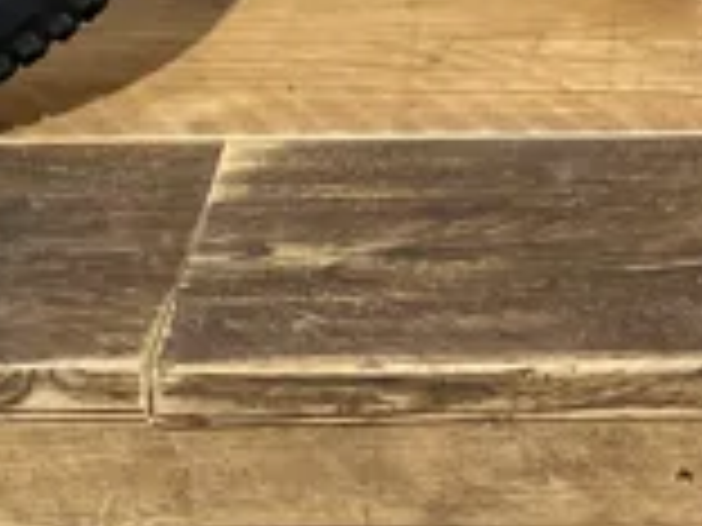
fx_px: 2697
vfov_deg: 10.1
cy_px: -598
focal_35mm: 133
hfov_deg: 14.6
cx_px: 680
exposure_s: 1/50
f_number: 1.6
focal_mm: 4.2
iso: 250
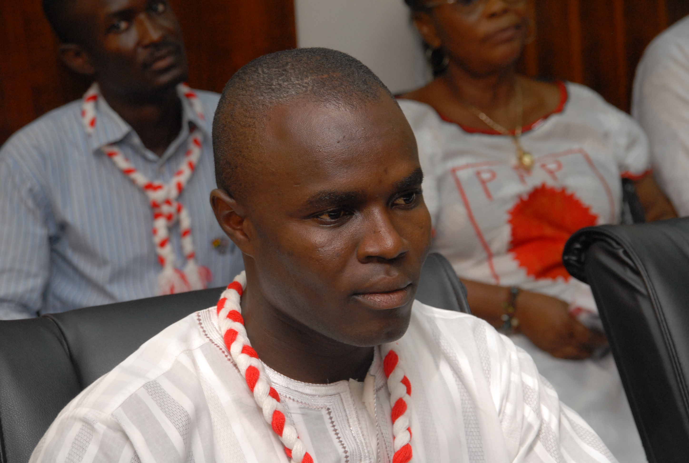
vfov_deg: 11.8
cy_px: 232
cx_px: 344
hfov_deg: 17.5
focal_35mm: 117
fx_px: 2244
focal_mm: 78
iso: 640
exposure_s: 1/60
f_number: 6.3
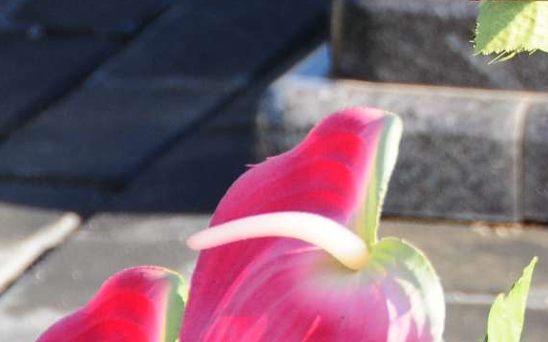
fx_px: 10224
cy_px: -248
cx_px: 811
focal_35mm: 685
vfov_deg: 1.9
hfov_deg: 3.1
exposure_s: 1/400
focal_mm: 120
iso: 320
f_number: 7.1
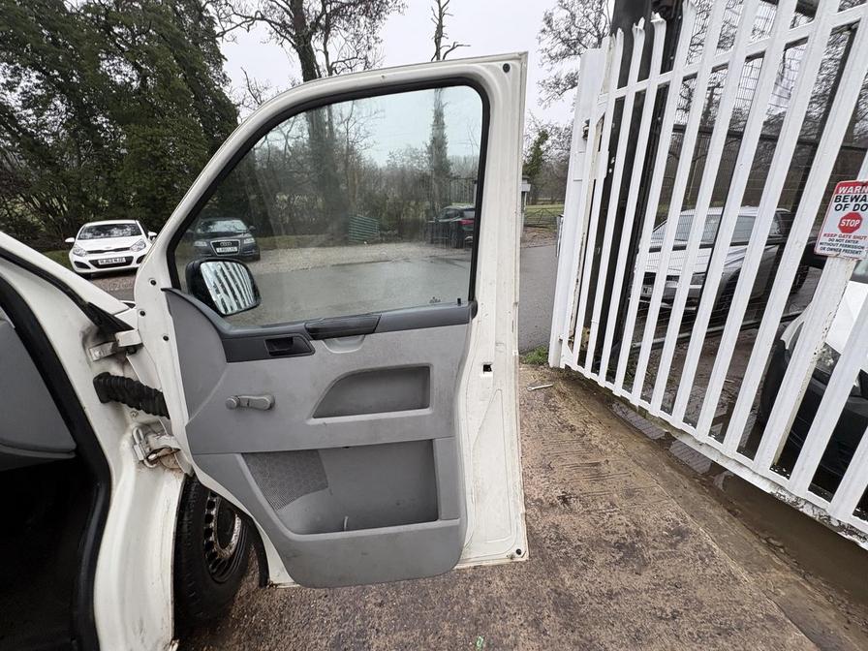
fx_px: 351
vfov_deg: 85.7
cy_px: 326
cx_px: 434
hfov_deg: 102.1
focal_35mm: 14
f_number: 2.2
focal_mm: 2.22
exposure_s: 1/99
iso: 64
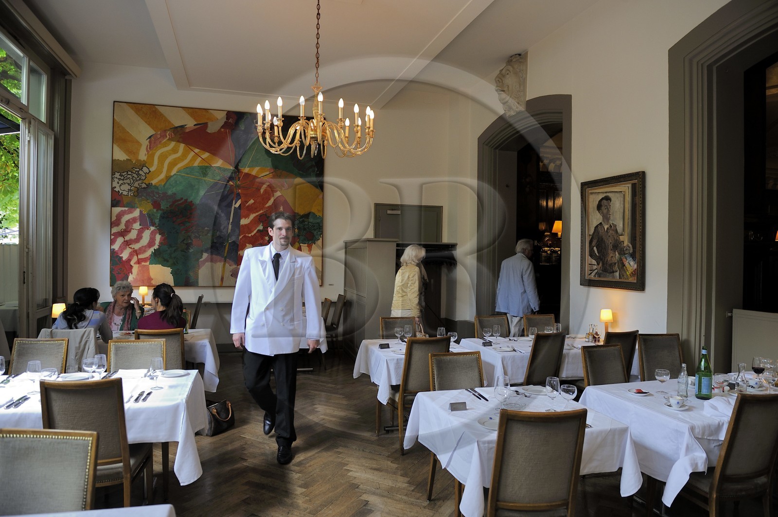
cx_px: 389
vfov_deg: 53.1
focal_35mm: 24
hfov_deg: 73.8
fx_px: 518
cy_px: 258
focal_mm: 24
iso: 800
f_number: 4
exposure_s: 1/80
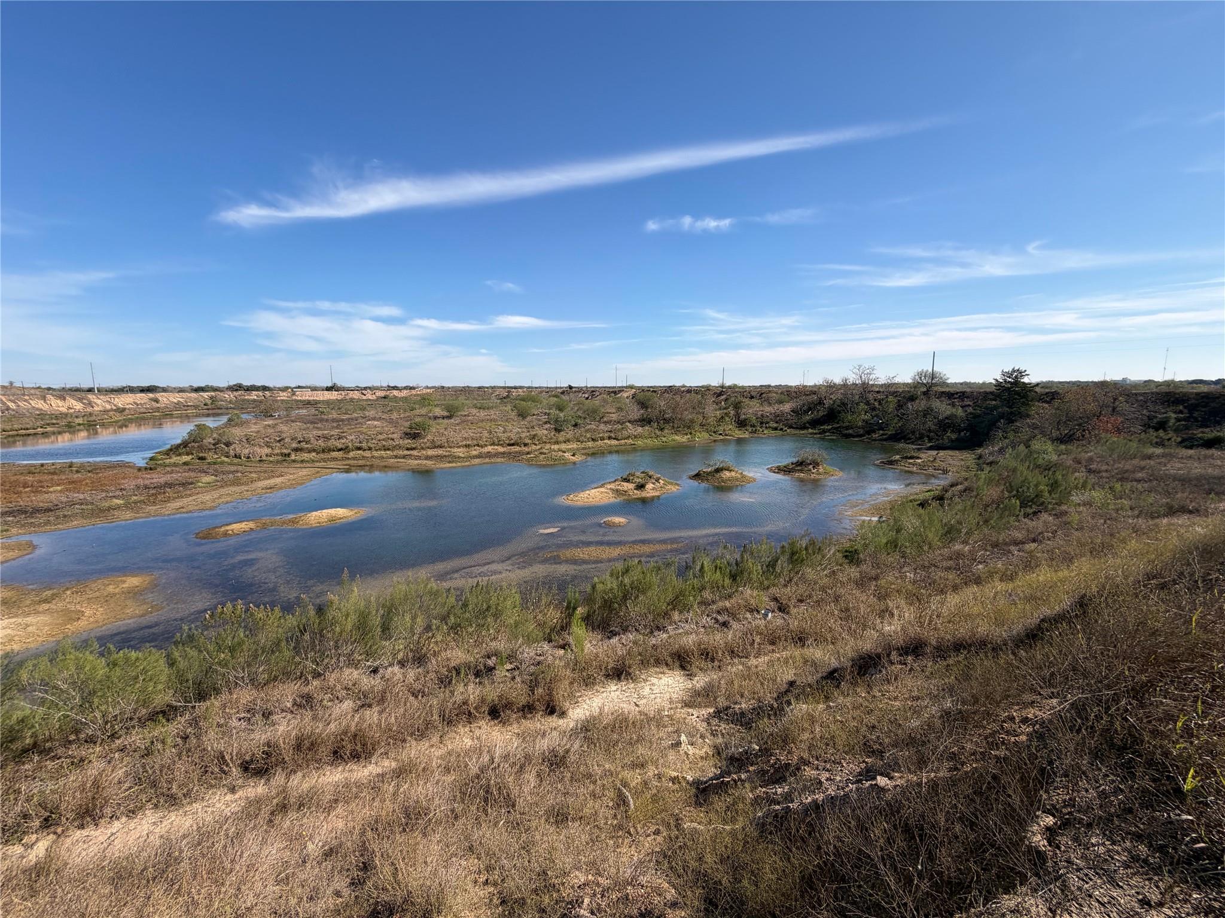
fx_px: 495
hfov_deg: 102.1
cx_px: 612
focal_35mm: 14
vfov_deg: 85.7
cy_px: 459
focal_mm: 2.22
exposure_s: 1/942
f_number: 2.2
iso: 20
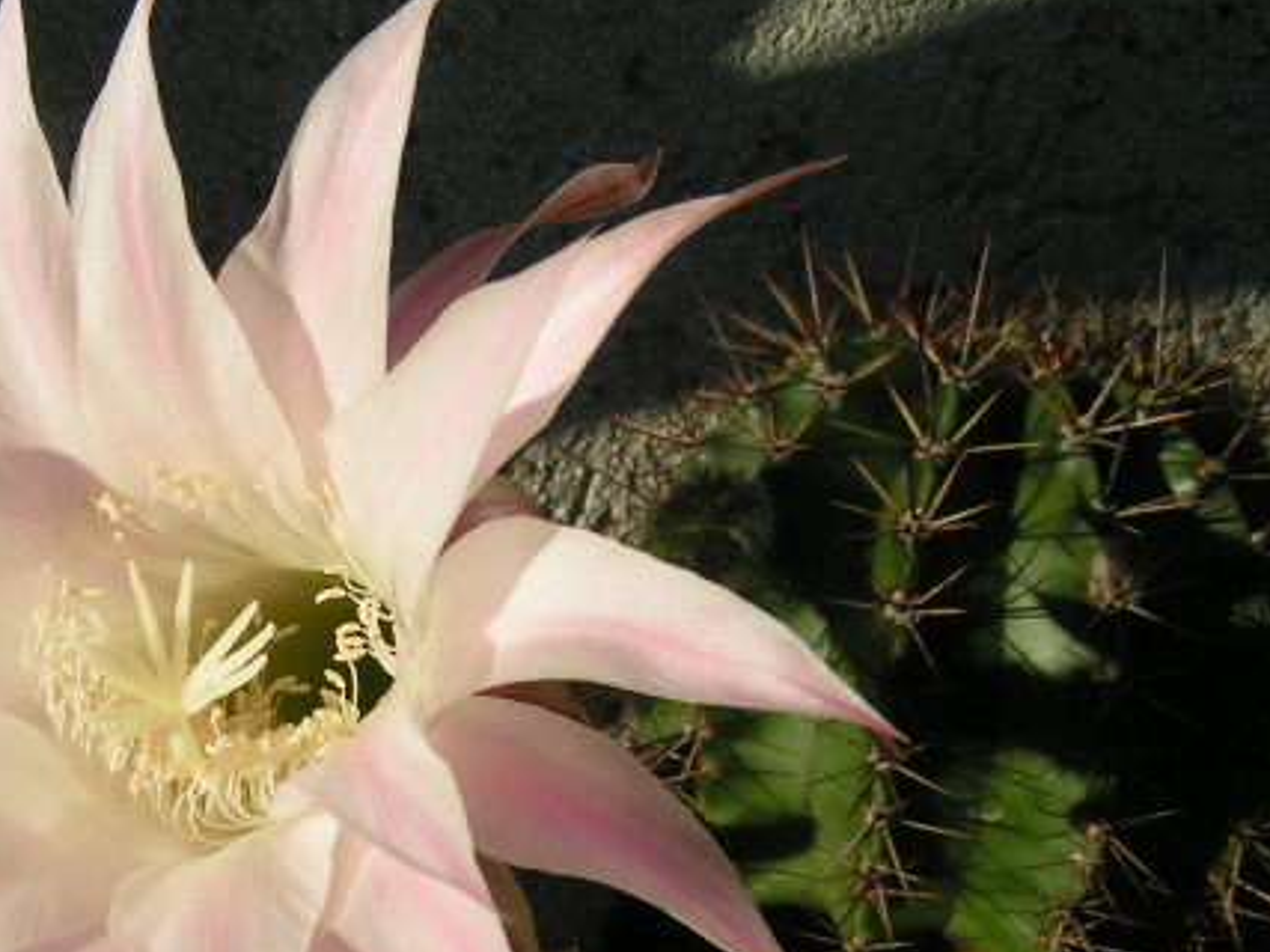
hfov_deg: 33.2
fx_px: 2091
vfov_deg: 25.4
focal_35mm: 57
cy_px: 699
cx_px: 324
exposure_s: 1/400
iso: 50
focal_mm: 5.8
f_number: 5.6
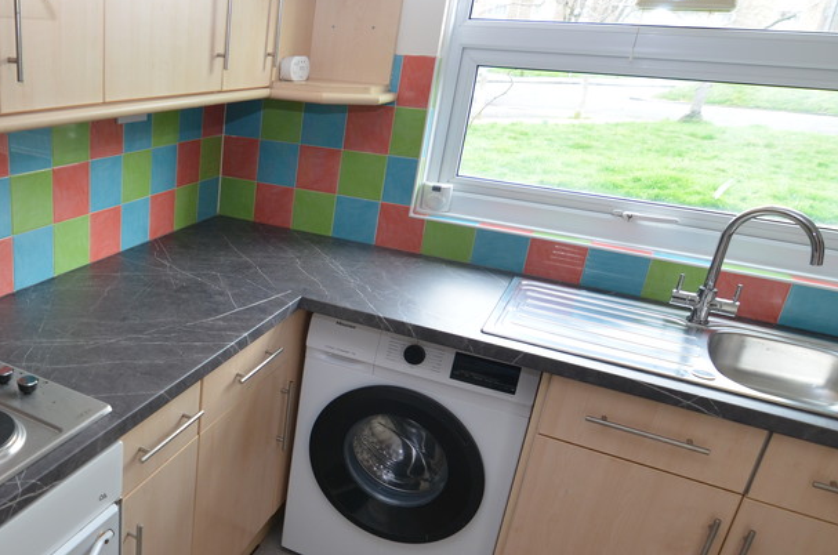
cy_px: 305
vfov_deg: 46.4
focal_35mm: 28
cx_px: 155
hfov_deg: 60.0
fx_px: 647
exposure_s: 1/80
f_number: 4.5
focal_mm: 11
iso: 400
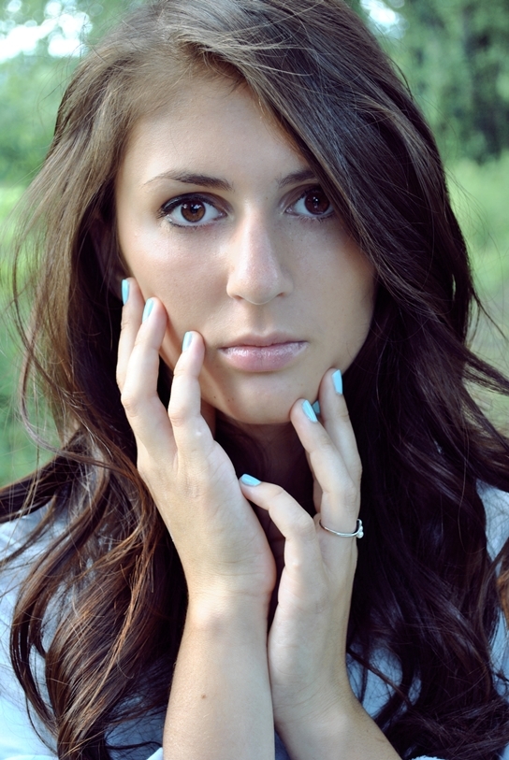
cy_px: 380
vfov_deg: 31.9
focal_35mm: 63
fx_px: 1333
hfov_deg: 21.6
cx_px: 254
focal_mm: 42
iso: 200
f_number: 5.3
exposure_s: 1/30
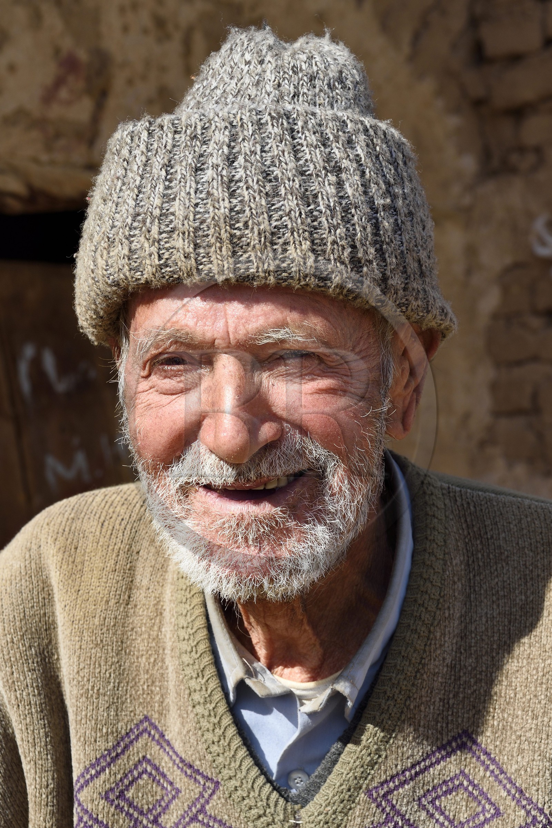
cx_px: 276
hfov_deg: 19.5
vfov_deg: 28.8
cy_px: 414
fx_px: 1610
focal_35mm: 70
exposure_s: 1/250
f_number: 10
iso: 200
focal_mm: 70
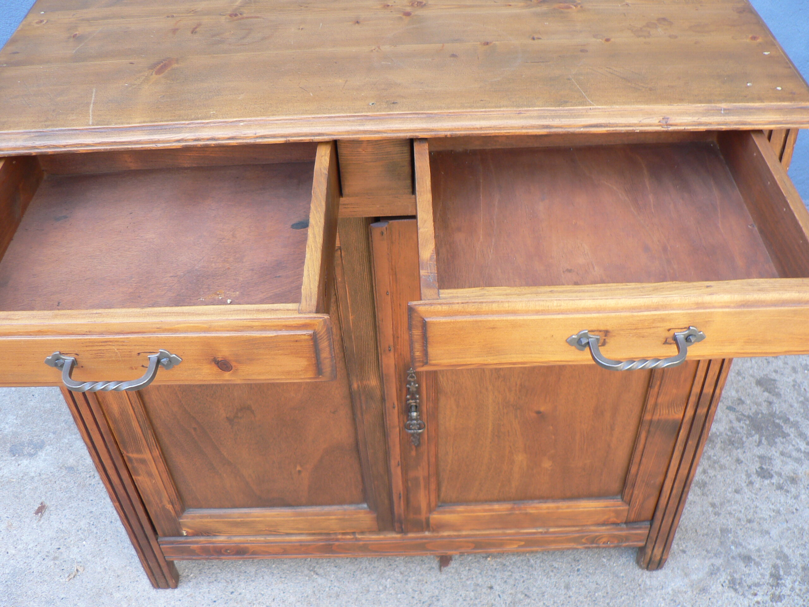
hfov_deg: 51.4
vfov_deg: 39.7
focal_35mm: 36
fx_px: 841
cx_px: 404
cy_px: 304
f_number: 2.8
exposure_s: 1/40
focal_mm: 6
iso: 80
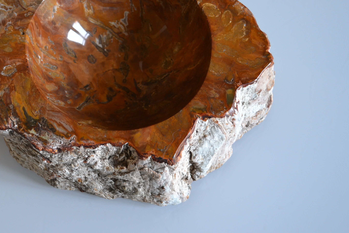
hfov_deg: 28.6
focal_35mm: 70
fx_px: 677
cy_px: 67
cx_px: 96
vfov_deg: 19.4
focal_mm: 29
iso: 400
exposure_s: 1/20
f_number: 4.5
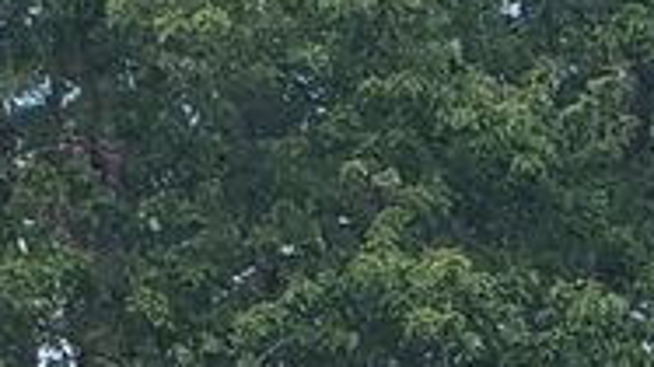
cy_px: 1818
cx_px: 1651
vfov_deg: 4.7
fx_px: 3779
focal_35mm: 218
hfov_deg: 8.8
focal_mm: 4.3
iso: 50
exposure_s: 1/642
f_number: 2.4
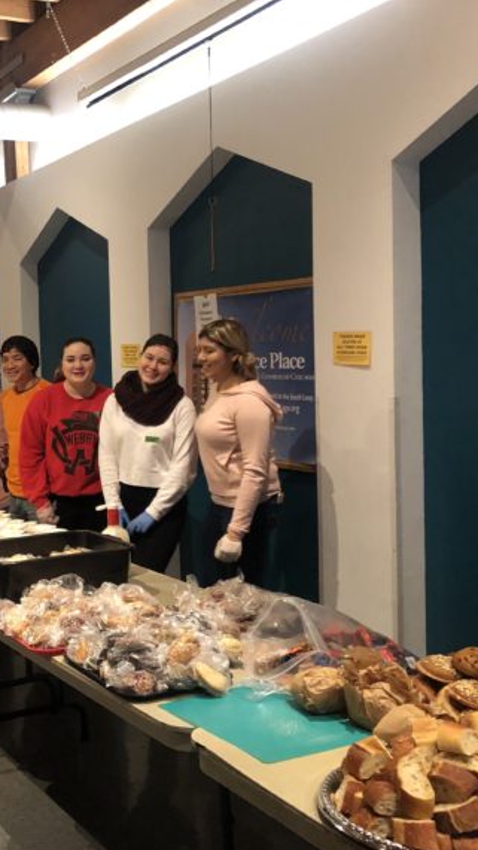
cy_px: 427
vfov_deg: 49.4
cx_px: 60
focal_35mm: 41
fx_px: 924
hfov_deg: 28.0
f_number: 1.8
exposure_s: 1/15
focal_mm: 3.99
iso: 100
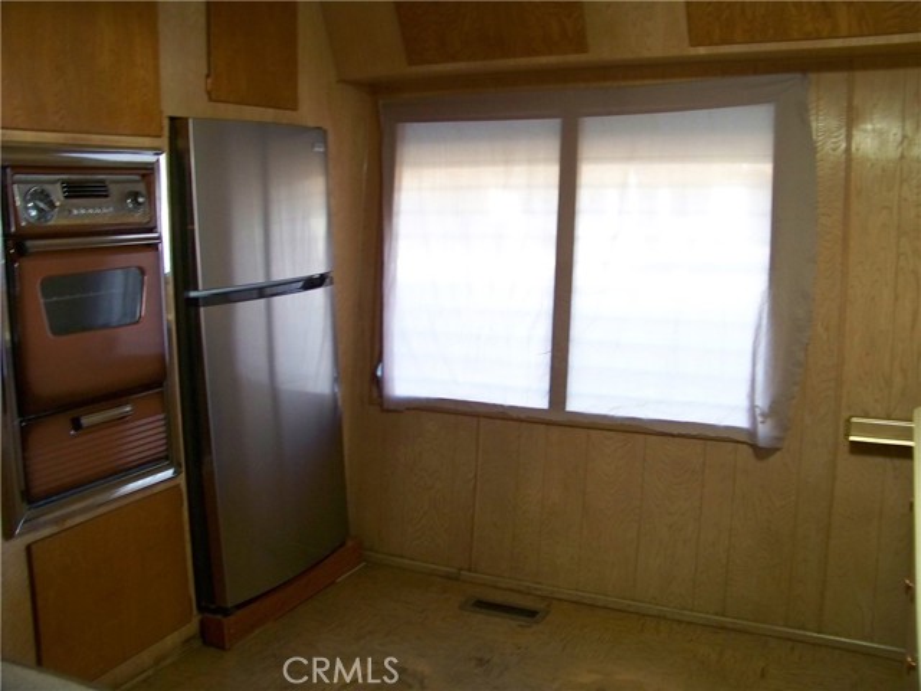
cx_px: 460
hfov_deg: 55.4
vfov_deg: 42.9
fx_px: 878
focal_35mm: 33
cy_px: 346
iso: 320
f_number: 2.8
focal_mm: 5.85
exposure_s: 1/30
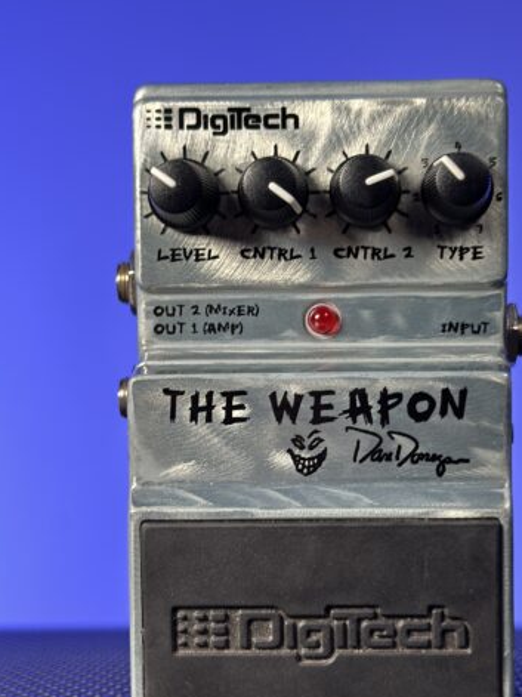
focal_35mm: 68
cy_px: 384
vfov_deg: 28.6
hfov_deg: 21.6
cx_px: 316
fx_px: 1368
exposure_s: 1/60
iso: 160
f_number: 1.78
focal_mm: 6.86
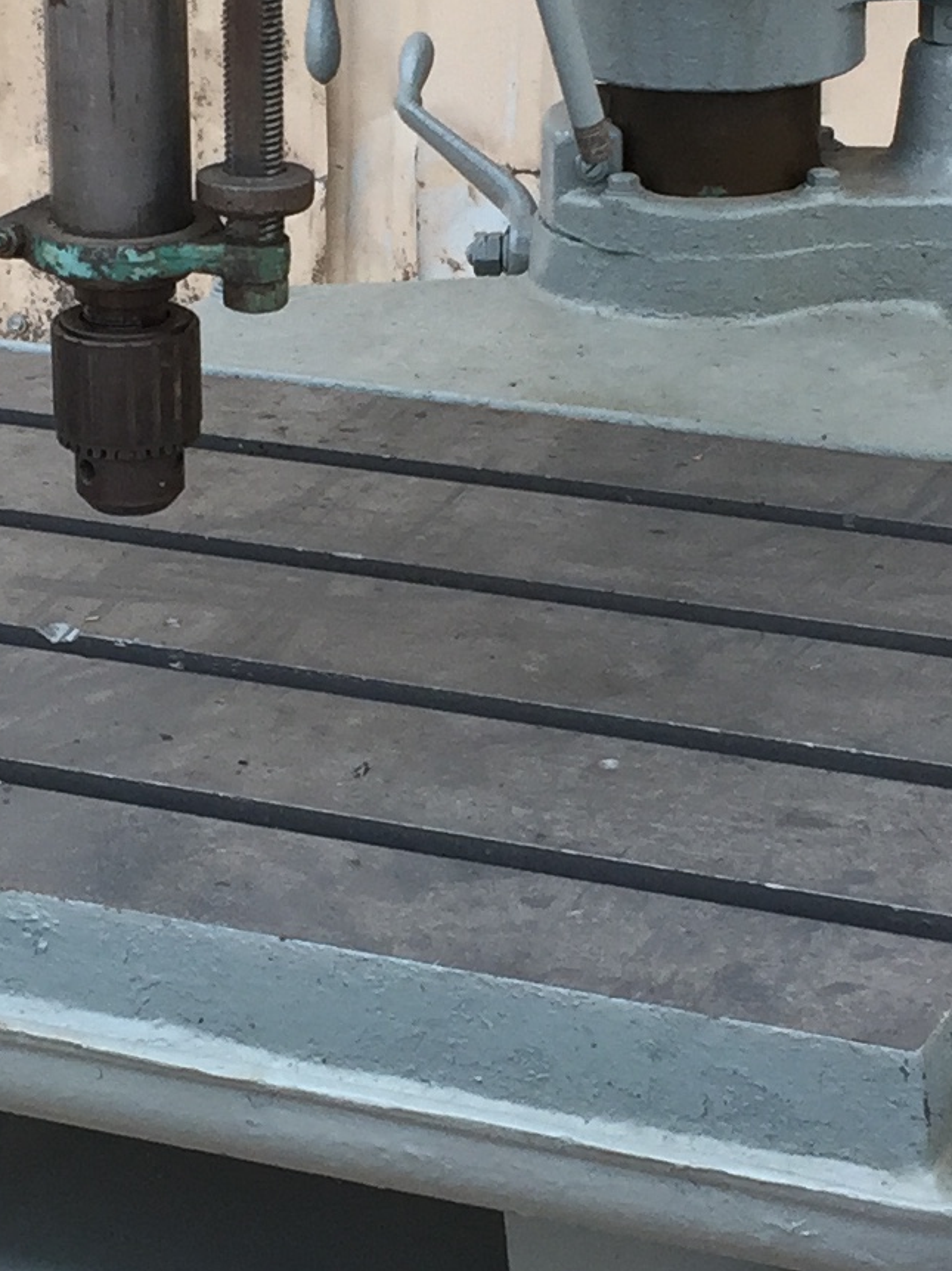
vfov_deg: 17.9
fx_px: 4037
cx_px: 362
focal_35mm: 110
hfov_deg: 13.4
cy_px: 493
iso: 50
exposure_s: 1/120
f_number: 2.2
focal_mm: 4.15
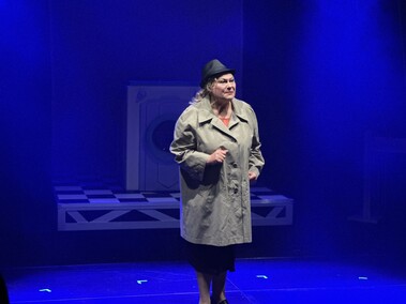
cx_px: 203
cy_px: 152
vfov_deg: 19.1
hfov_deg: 25.3
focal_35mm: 77
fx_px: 903
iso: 400
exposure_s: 1/25
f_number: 2.8
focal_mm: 9
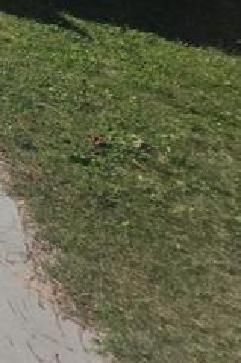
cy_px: -193
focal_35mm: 58
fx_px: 583
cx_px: -473
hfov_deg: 11.7
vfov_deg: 25.3
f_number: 1.9
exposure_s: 1/2686
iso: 40
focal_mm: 2.2
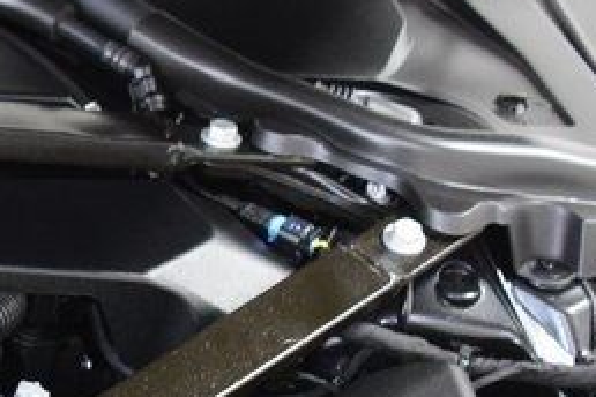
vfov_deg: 9.5
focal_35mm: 143
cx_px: -573
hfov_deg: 12.7
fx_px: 2367
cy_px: 456
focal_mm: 24
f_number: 4
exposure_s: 1/15
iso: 1600
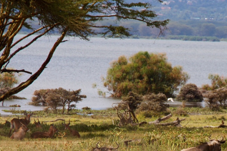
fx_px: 2695
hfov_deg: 4.8
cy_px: 129
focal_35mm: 428
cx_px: 192
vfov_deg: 3.2
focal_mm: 150
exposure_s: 1/320
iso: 100
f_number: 6.3
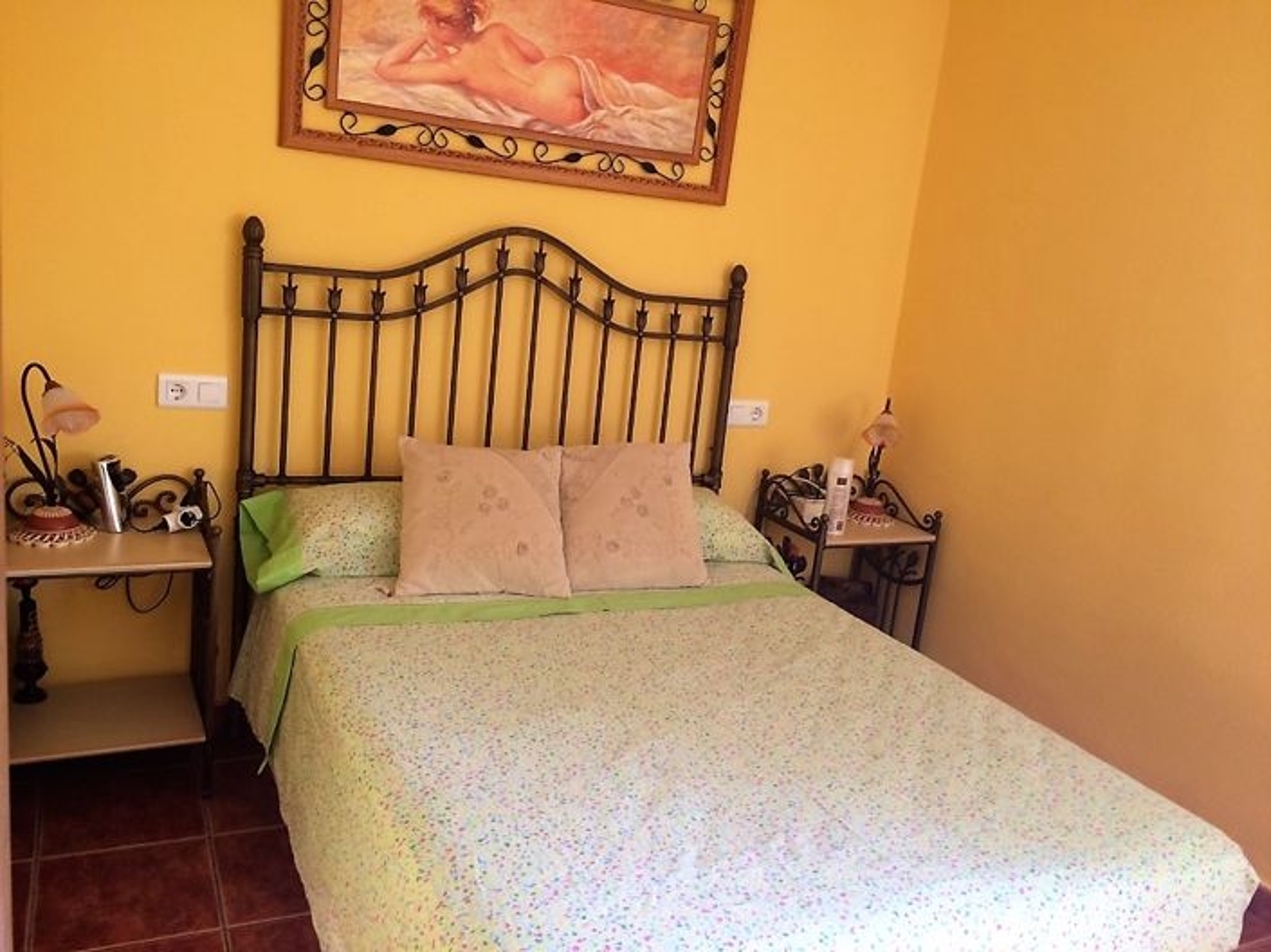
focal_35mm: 29
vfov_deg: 48.2
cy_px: 476
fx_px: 1064
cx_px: 636
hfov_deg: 61.7
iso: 100
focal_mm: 4.15
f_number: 2.2
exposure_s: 1/33
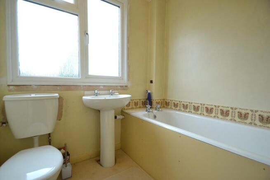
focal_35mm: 15
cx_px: 135
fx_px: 113
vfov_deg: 77.4
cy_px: 90
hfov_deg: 100.4
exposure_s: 1/60
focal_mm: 10
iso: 400
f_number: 4
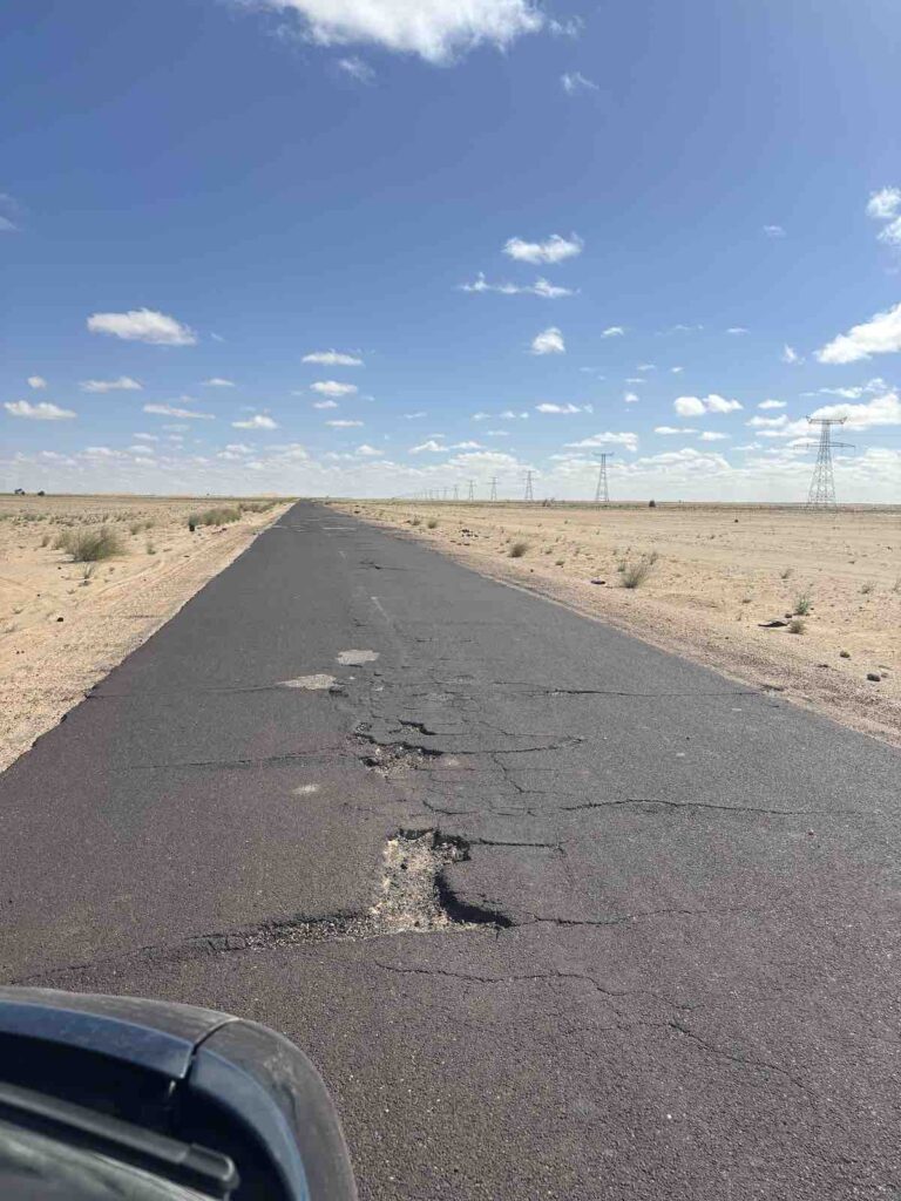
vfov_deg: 67.3
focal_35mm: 26
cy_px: 600
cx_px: 450
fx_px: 902
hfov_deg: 53.1
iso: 50
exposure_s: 1/5952
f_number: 1.6
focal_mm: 5.96
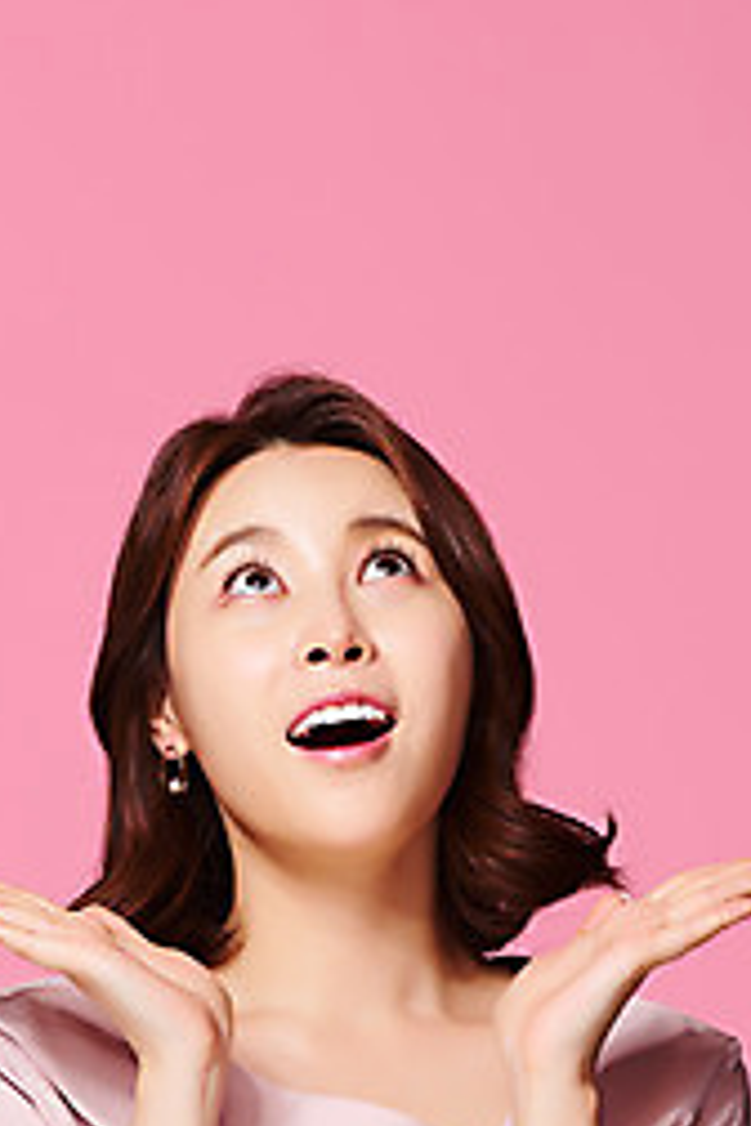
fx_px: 5225
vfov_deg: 12.3
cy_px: 751
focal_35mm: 167
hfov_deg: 8.2
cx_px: 351
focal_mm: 105
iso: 64
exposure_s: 1/125
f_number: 16
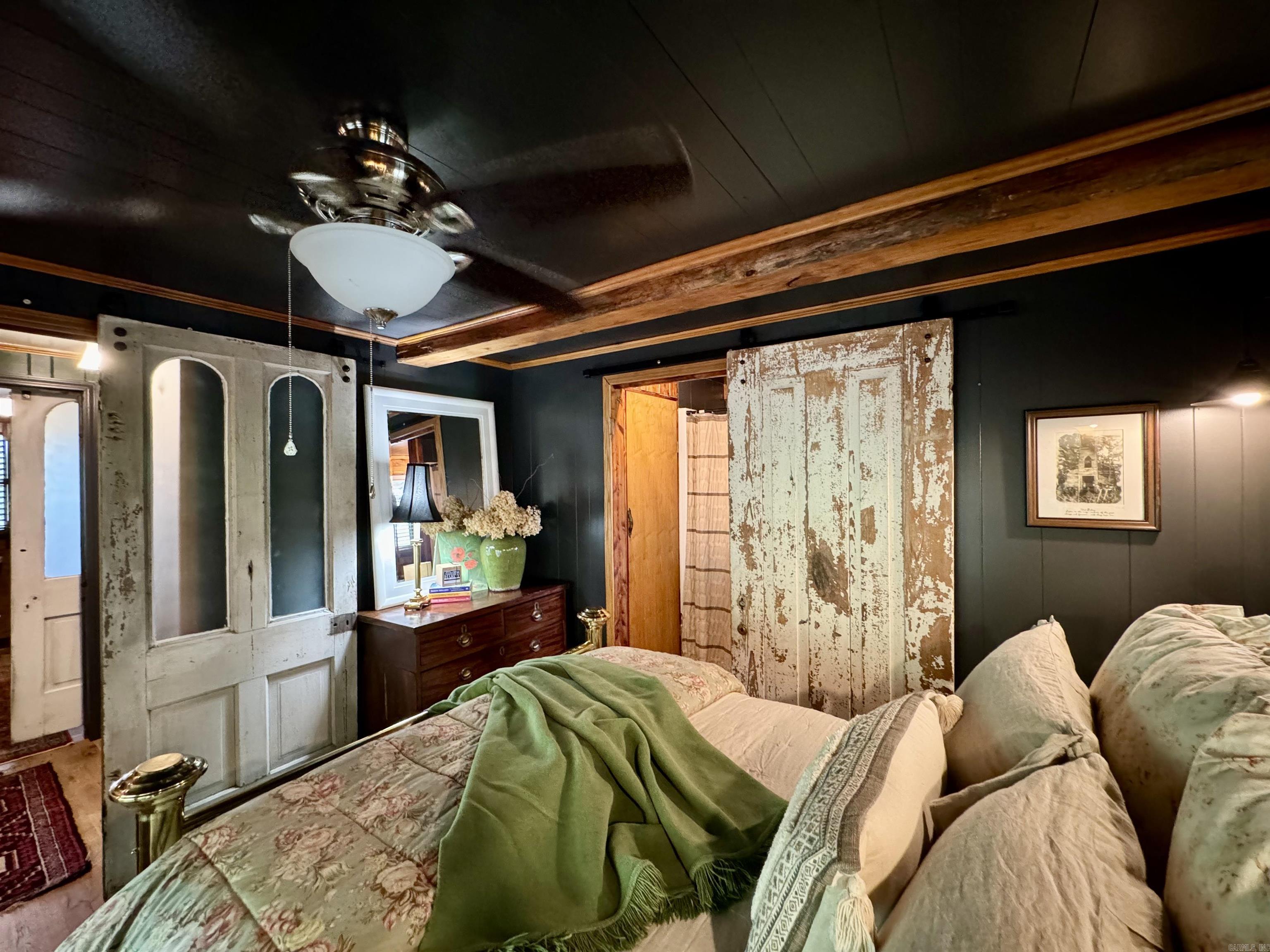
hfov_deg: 102.1
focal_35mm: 14
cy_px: 476
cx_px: 635
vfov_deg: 85.7
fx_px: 514
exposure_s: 1/40
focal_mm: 2.22
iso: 1000
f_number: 2.2
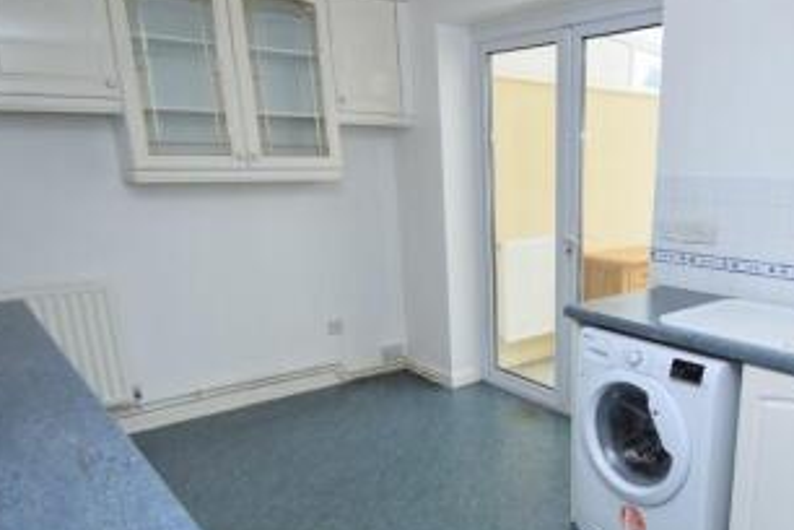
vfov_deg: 45.7
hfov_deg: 63.0
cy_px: 352
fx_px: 618
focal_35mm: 28
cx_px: 558
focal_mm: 12
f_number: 4
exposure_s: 1/60
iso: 400
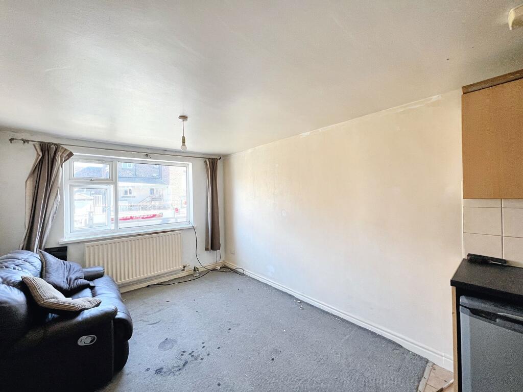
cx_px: 262
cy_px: 196
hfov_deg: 106.2
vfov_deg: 89.9
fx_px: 196
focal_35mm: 13
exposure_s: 1/100
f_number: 1.8
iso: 80
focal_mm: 1.6
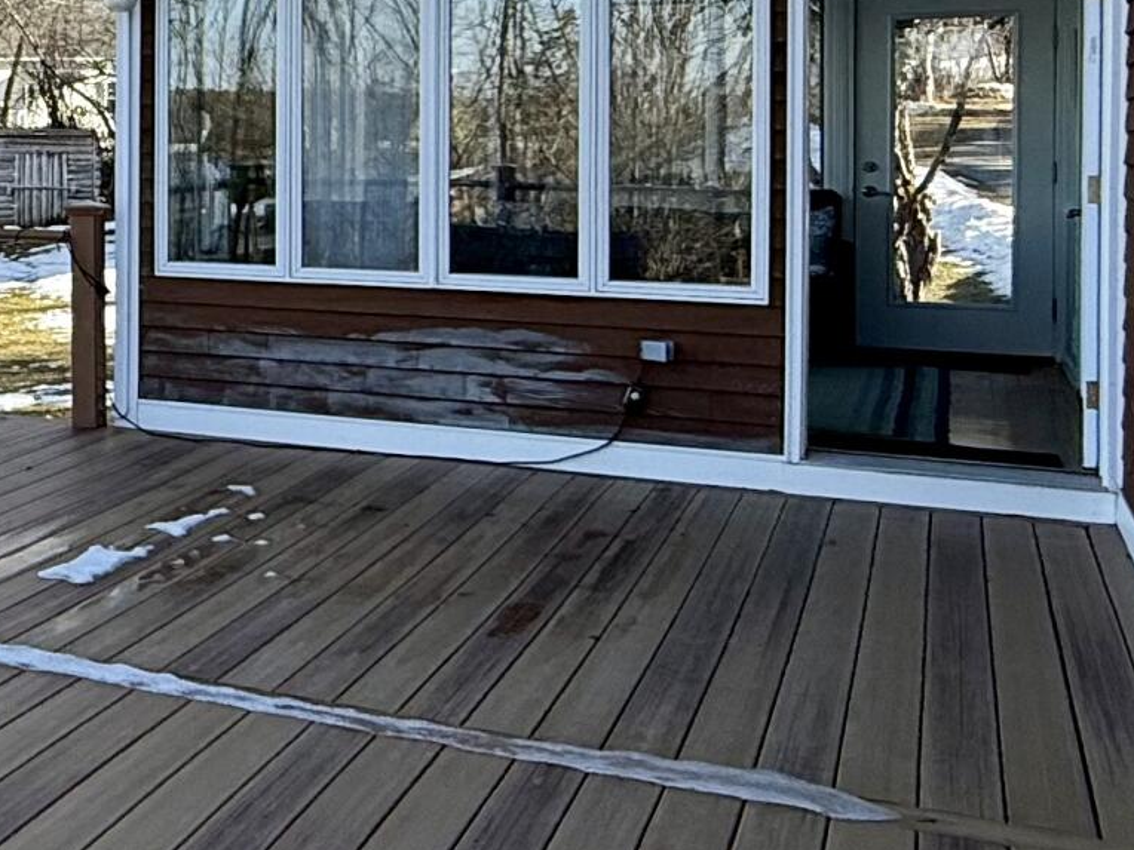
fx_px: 1802
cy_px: 139
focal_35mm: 55
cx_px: -285
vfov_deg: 26.0
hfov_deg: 29.2
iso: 50
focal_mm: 2.22
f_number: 2.2
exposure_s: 1/1017
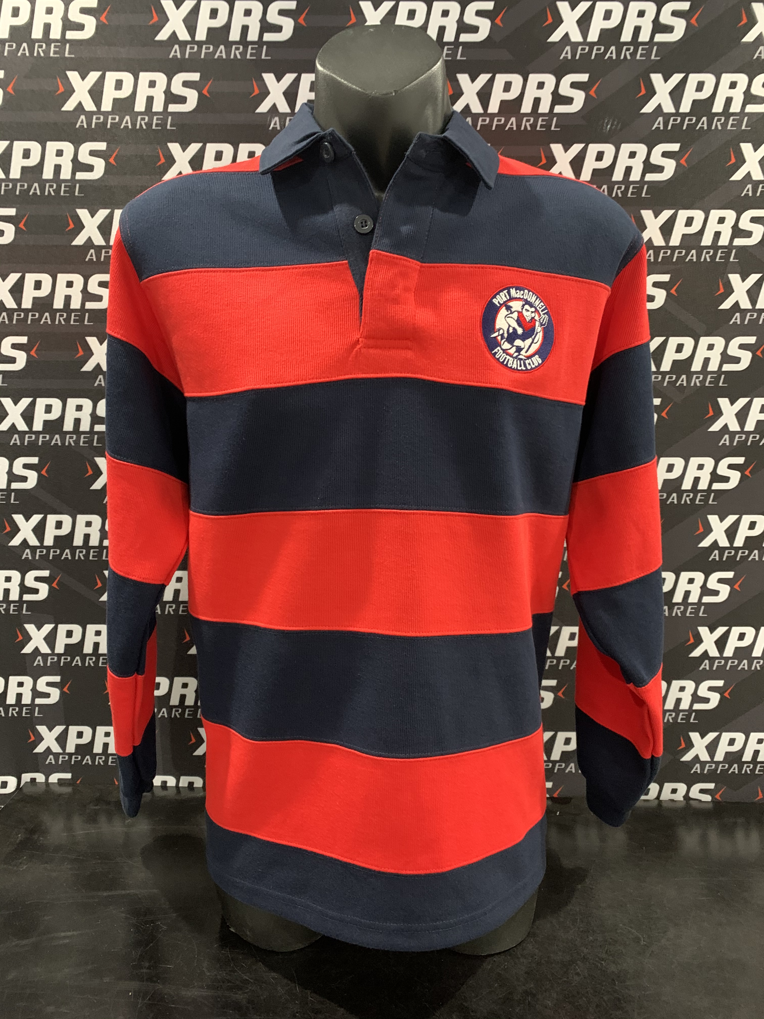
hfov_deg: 53.1
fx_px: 765
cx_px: 382
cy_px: 510
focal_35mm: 26
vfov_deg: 67.3
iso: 400
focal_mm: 4.25
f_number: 1.8
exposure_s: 1/25
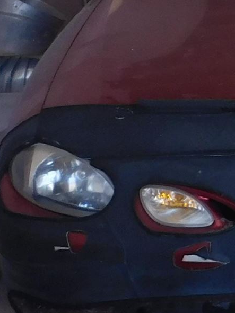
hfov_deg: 9.0
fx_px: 1177
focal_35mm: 130
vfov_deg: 14.8
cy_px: -27
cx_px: 736
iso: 125
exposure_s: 1/160
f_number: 3.1
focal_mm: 4.5
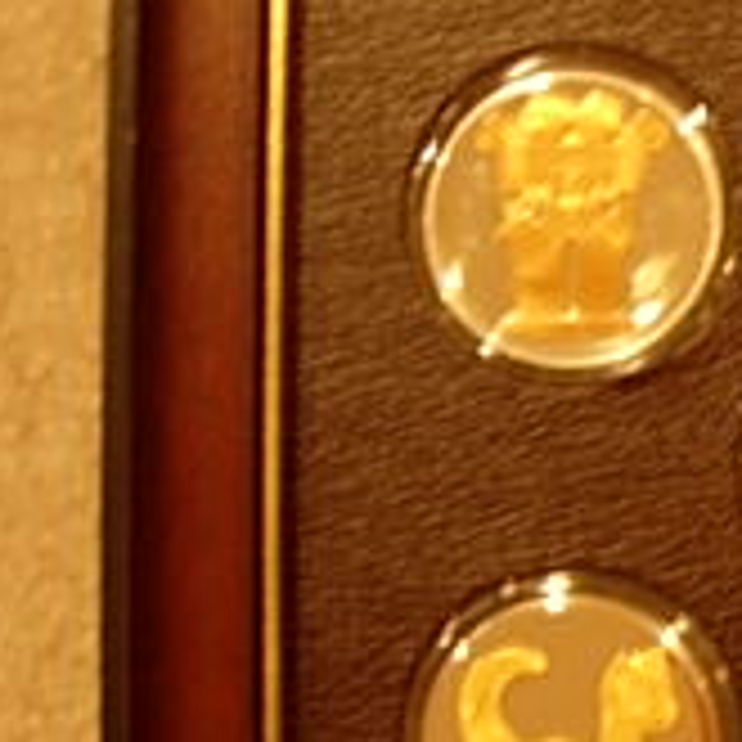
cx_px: 1268
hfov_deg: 12.4
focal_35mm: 130
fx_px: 3153
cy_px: 468
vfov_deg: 13.4
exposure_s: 1/4.1
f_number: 2.8
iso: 64
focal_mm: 7.8
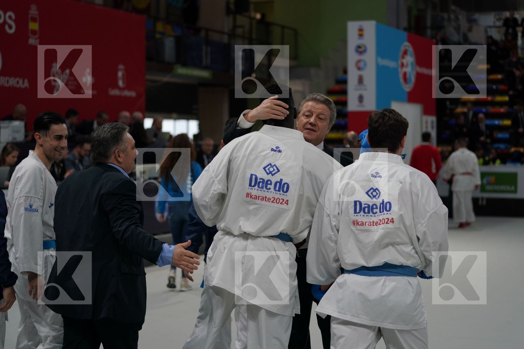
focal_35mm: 70
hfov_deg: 28.8
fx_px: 1019
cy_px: 174
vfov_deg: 19.5
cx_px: 262
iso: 500
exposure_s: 1/500
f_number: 2.8
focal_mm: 70
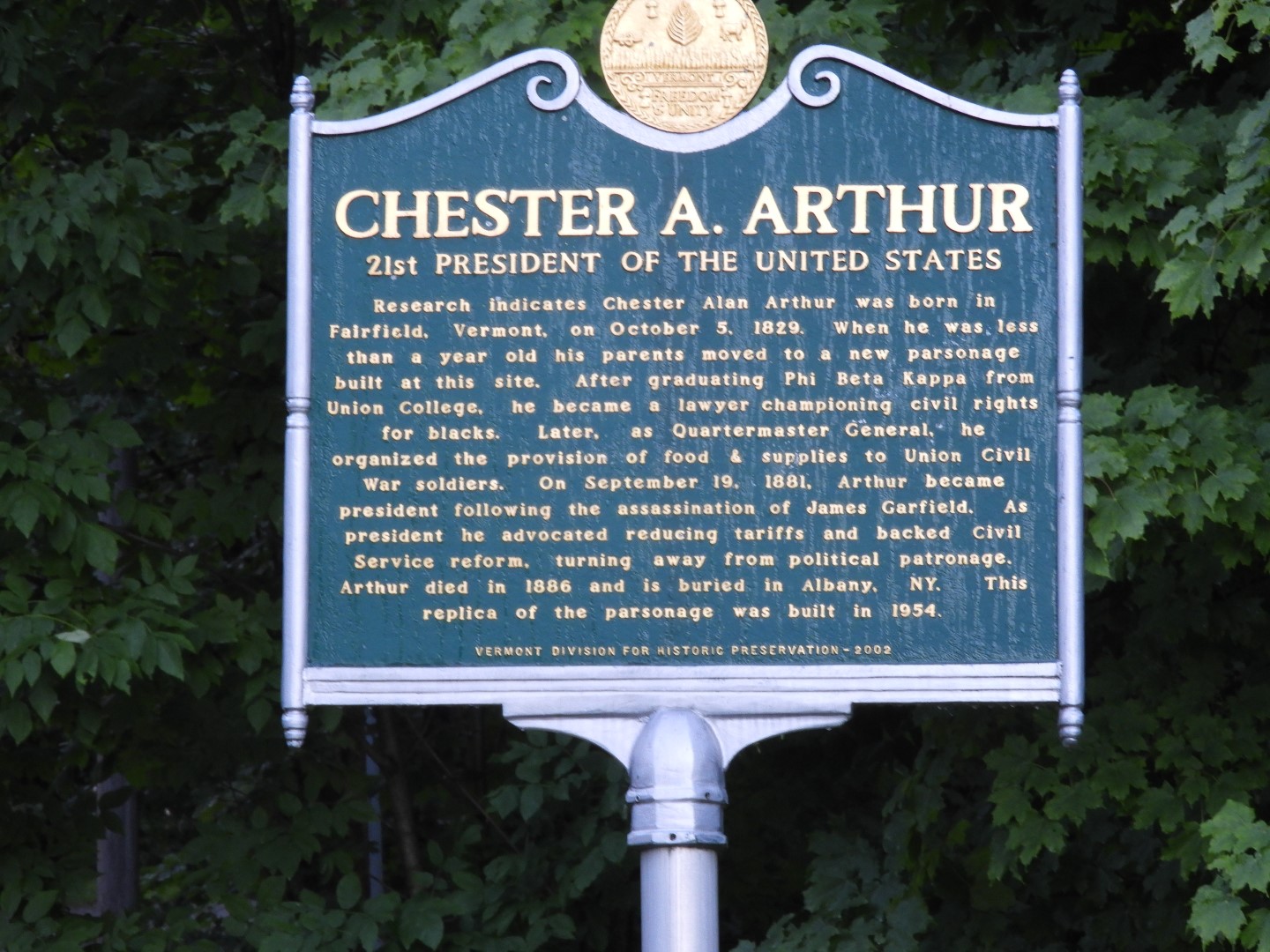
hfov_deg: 11.0
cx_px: 635
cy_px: 476
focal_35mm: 180
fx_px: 6604
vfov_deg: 8.2
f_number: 5.3
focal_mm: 32.2
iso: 280
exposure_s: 1/60
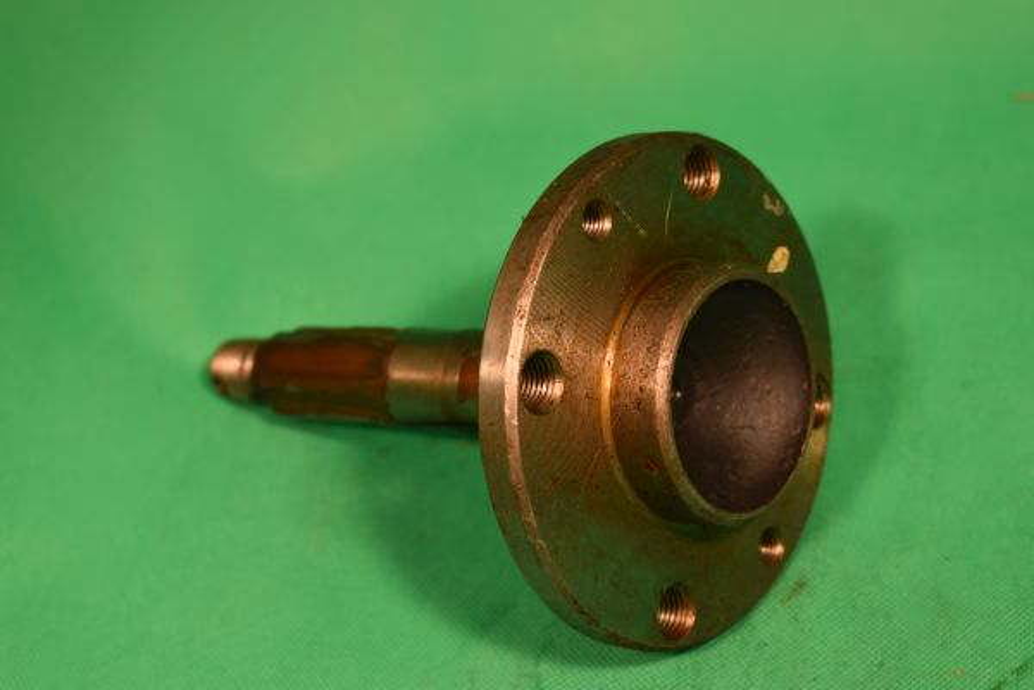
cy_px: 345
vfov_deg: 18.2
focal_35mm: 75
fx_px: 2154
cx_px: 517
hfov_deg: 27.0
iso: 400
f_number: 7.1
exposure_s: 1/200
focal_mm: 50
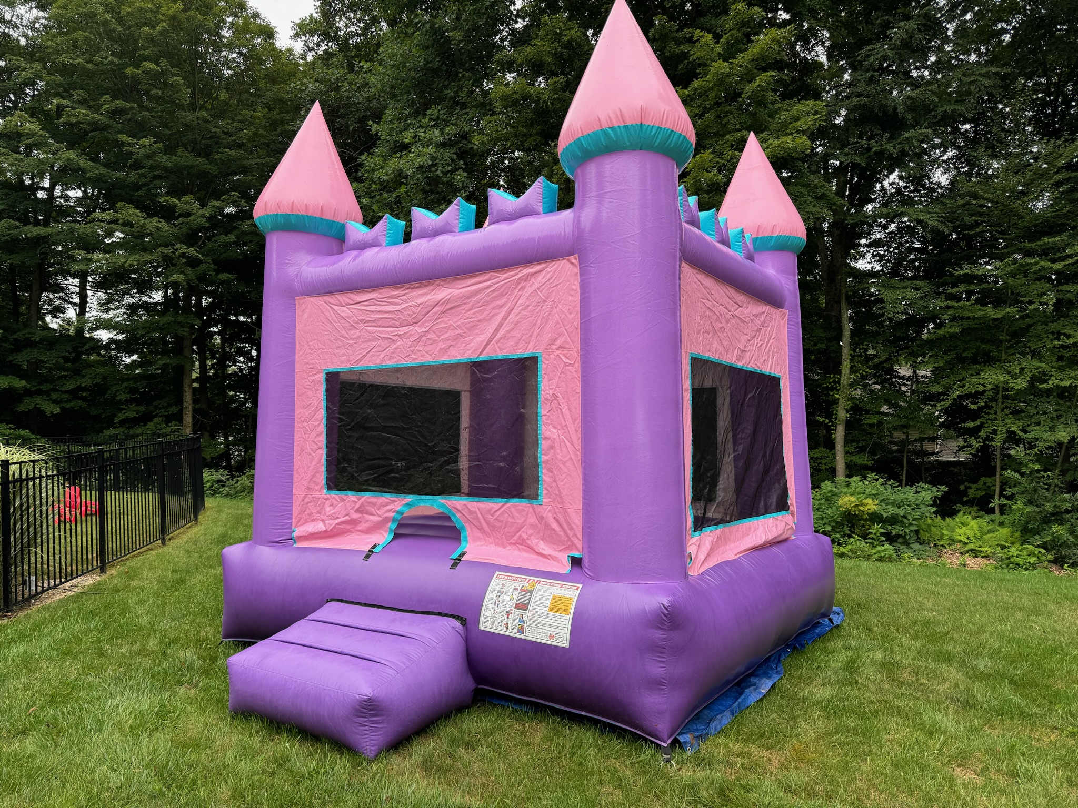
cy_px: 404
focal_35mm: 24
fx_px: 747
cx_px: 539
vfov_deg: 56.8
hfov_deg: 71.6
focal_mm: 6.76
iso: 64
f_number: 1.78
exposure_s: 1/264
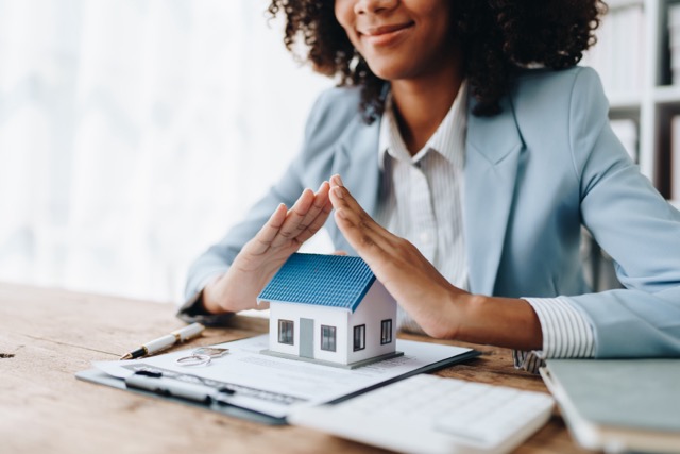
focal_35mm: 35
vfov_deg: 37.9
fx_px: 661
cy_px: 227
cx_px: 340
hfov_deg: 54.4
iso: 100
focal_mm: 35
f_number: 1.4
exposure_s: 1/1000
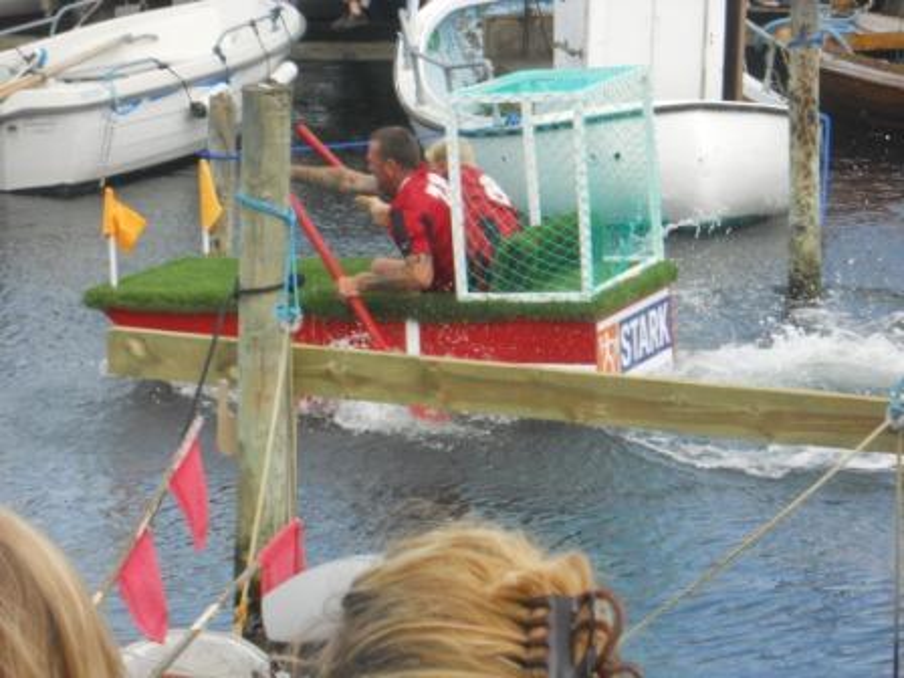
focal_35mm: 140
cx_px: 452
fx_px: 3656
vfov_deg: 10.6
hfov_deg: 14.1
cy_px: 339
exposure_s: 1/400
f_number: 6.6
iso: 400
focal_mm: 25
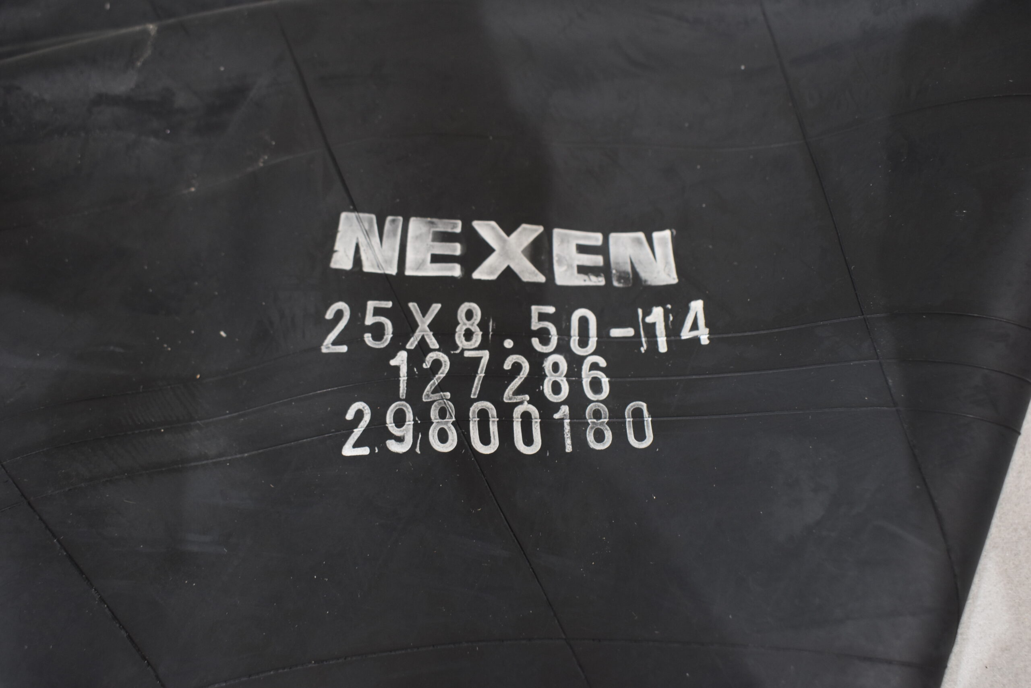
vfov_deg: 36.9
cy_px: 344
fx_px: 1031
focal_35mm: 36
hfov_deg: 53.1
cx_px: 516
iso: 720
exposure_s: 1/60
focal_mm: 24
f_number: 5.6
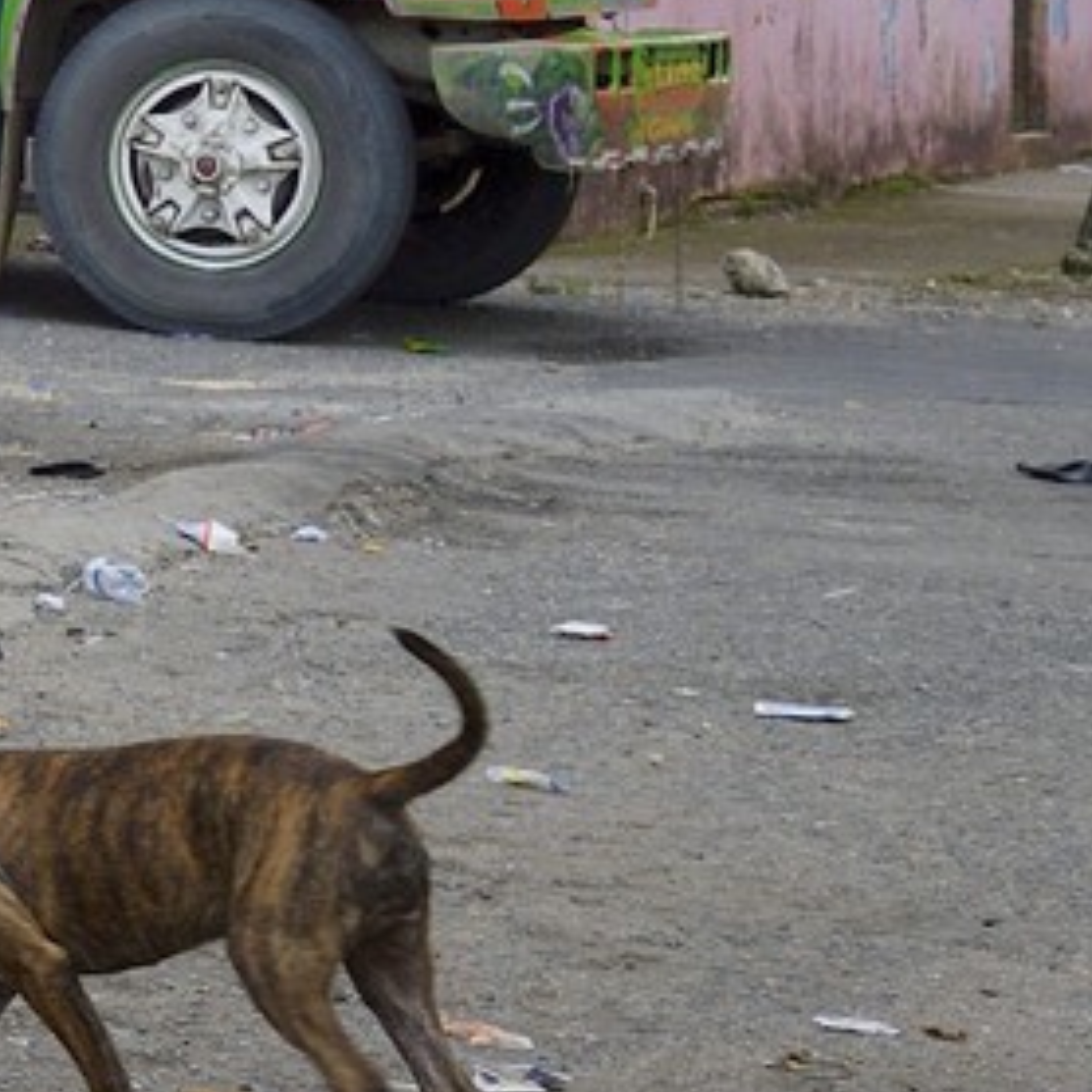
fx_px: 6638
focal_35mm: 186
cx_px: -1858
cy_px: 24
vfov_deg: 9.3
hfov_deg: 8.3
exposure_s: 1/200
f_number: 9
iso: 400
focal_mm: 38
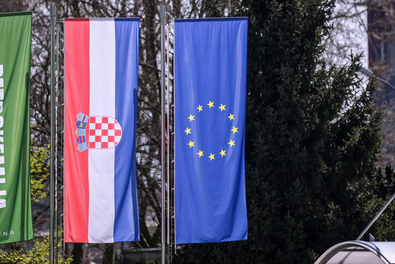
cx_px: 203
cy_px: 52
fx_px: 3632
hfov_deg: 6.2
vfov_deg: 4.2
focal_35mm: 331
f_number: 2.8
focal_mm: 200
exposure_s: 1/2500
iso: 100
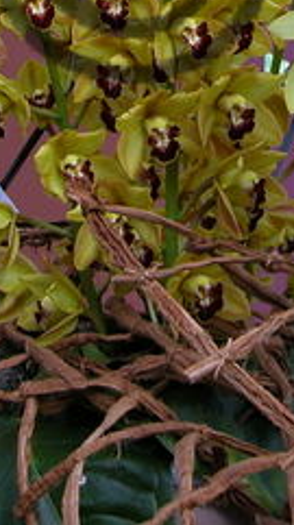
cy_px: -59
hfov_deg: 6.3
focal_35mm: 192
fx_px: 2669
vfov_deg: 11.1
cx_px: 131
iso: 100
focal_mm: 13.7
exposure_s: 1/43.7
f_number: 3.1
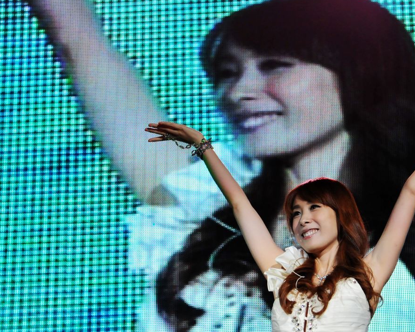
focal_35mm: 142
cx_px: 266
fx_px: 1742
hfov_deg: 13.6
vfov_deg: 10.9
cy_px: 189
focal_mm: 55
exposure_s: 1/250
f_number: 5
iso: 800
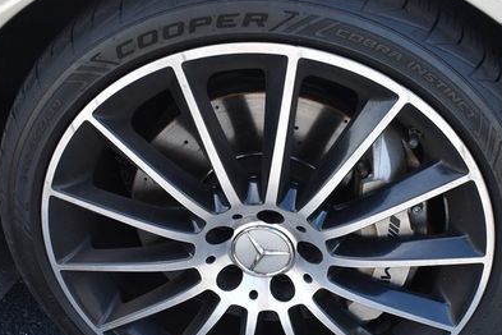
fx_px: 614
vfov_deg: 30.2
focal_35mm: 44
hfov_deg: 44.5
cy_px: 238
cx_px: 248
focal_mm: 18
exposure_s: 1/250
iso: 400
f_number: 5.6
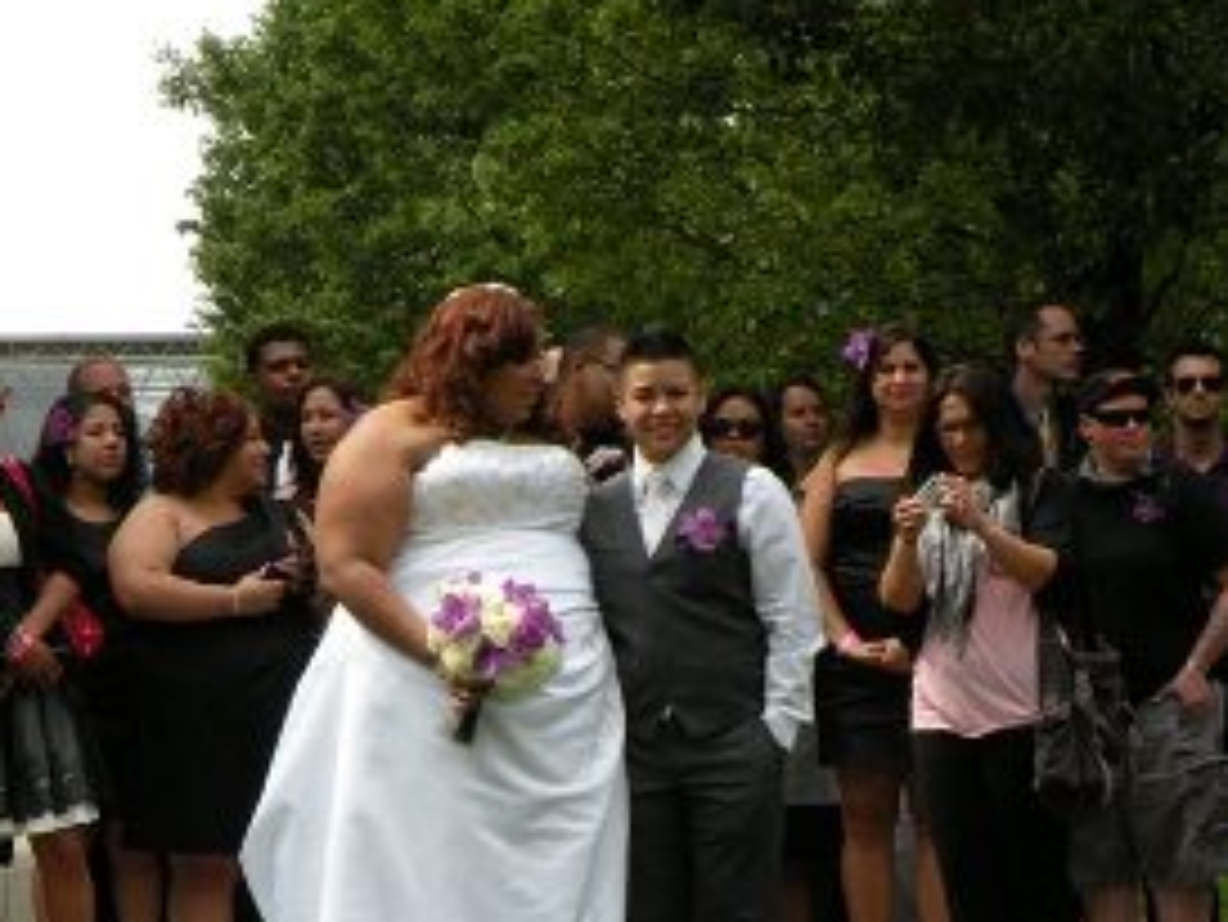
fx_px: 5253
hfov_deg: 13.3
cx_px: 614
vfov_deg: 10.0
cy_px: 771
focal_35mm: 148
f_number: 5.6
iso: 64
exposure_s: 1/170
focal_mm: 19.4
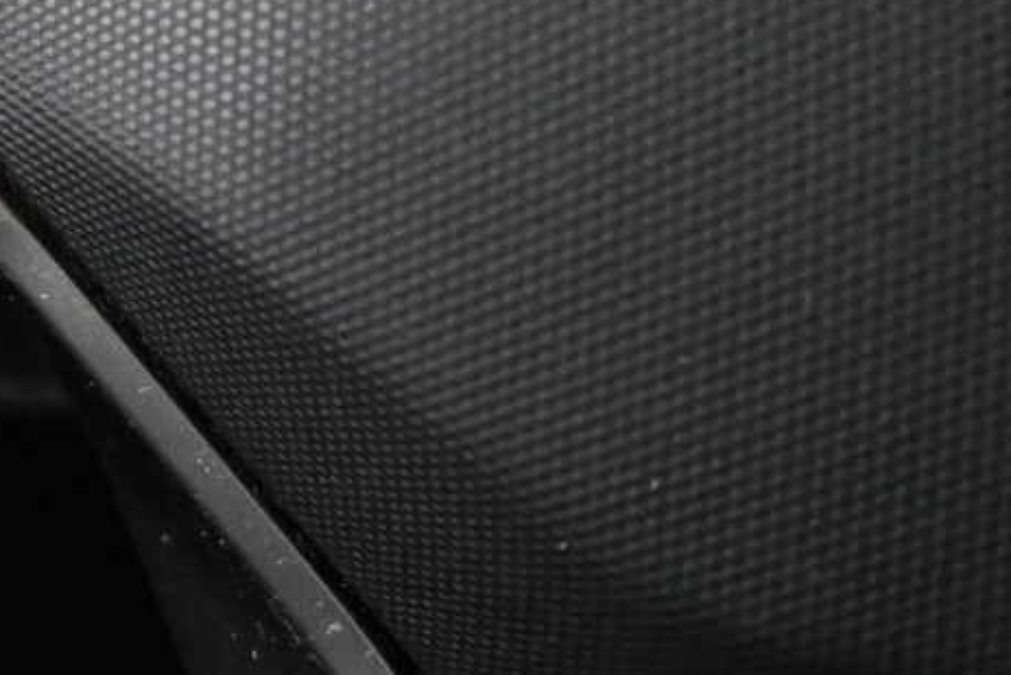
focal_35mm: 84
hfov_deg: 20.9
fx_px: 2360
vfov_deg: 15.6
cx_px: -465
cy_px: -179
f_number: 3.5
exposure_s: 1/60
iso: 7200
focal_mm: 16
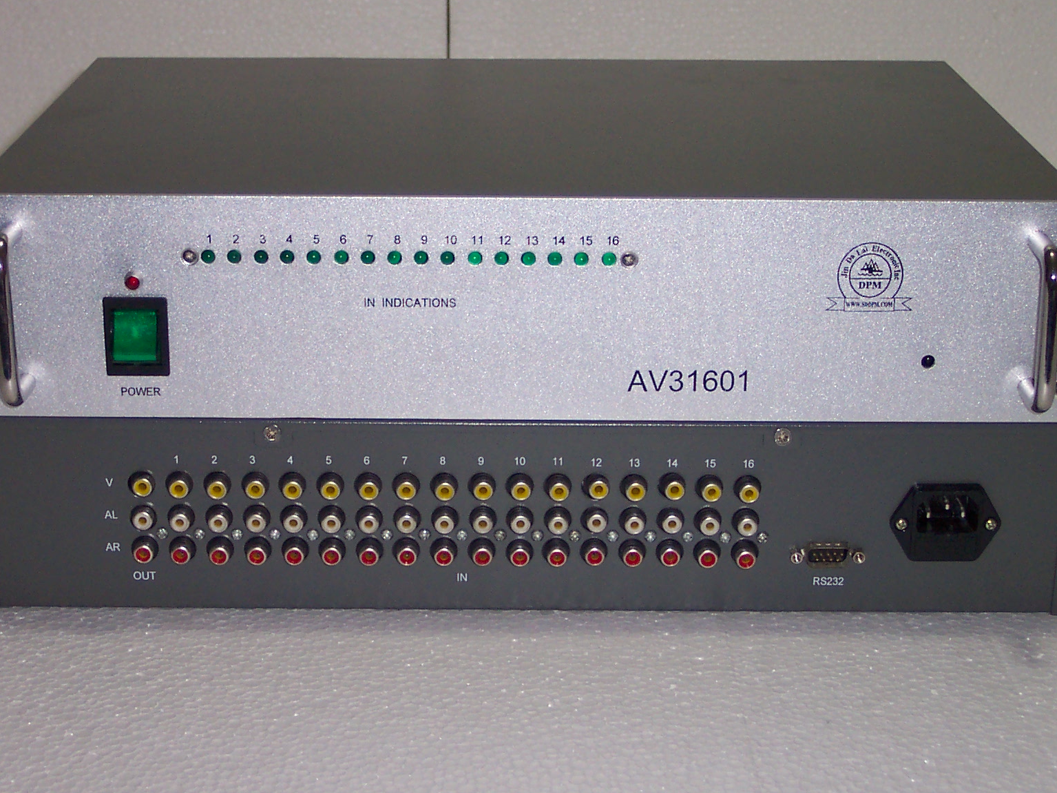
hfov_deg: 28.2
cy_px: 364
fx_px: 2107
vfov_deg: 21.3
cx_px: 507
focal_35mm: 69
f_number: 3.4
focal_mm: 10.7
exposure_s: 1/45
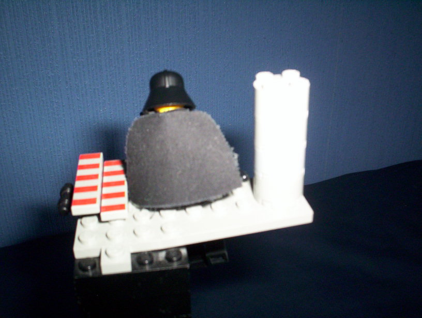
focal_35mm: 38
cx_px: 211
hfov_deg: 48.9
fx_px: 464
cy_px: 159
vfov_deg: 37.9
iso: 140
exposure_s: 1/60
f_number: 4.5
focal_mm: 4.99
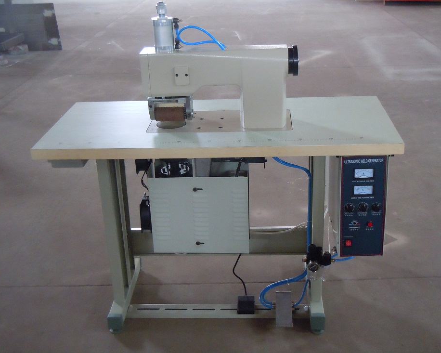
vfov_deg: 32.1
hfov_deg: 39.5
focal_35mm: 47
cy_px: 176
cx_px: 230
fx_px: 614
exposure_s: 1/20
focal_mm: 8.1
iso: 800
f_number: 3.8
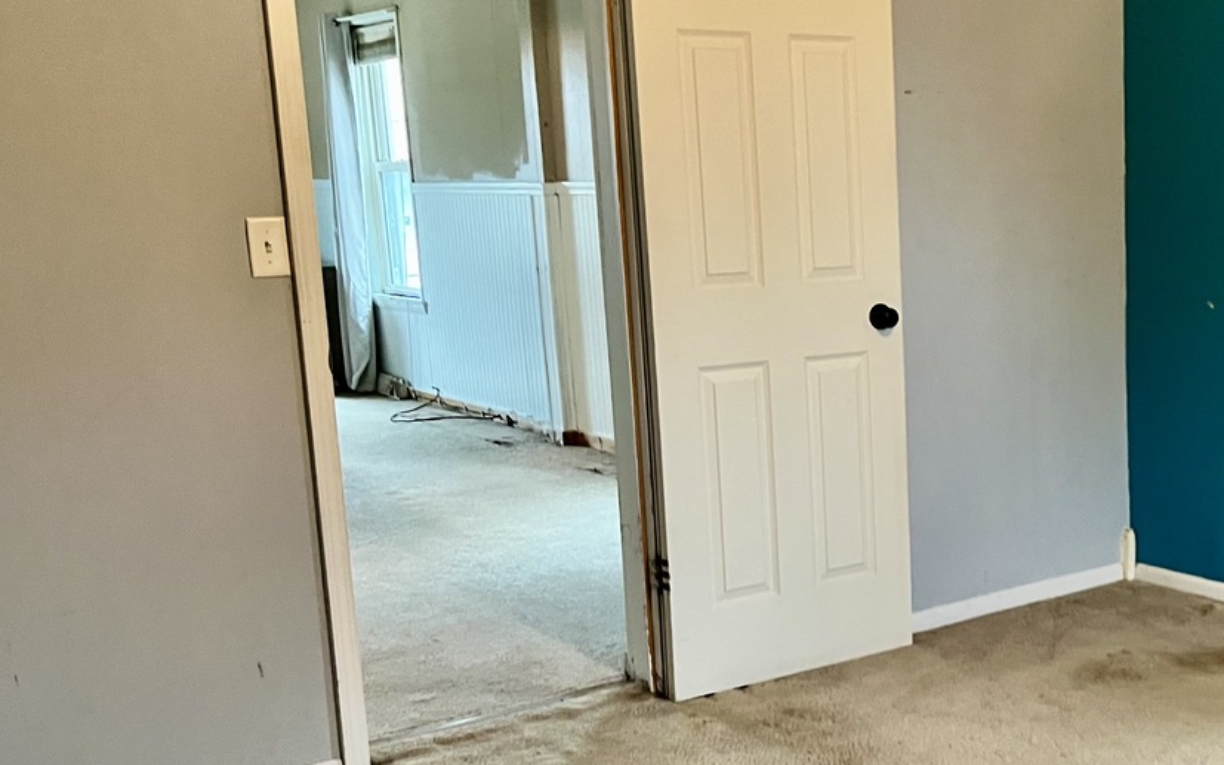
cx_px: 1009
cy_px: 447
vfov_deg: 26.8
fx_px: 1601
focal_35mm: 48
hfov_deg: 39.9
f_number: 1.5
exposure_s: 1/40
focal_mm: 5.7
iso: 500
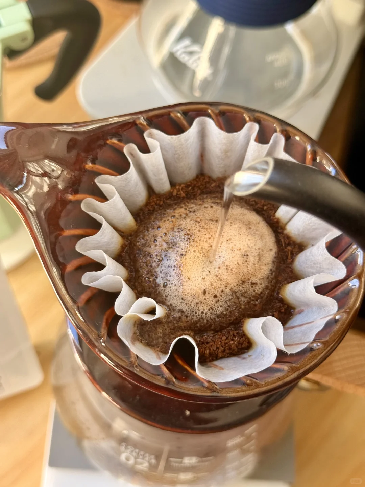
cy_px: 244
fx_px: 675
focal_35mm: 48
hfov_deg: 30.3
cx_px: 182
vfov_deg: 39.7
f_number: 1.78
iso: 100
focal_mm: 6.76
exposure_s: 1/186
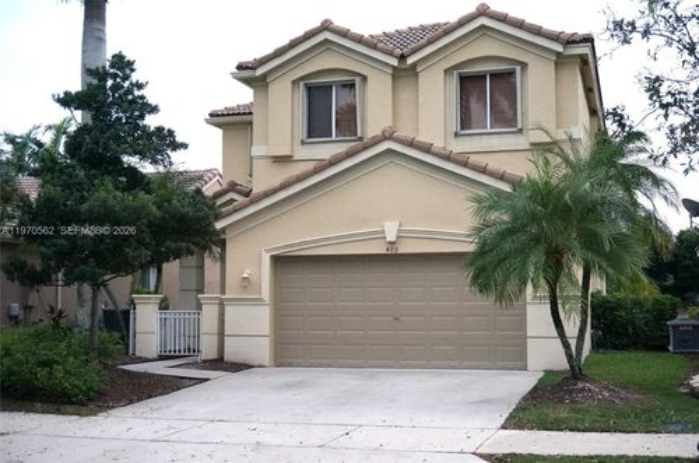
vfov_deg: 28.8
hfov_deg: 42.4
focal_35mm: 46
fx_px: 901
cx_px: 350
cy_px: 232
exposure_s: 1/160
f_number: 5
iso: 1000
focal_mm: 31
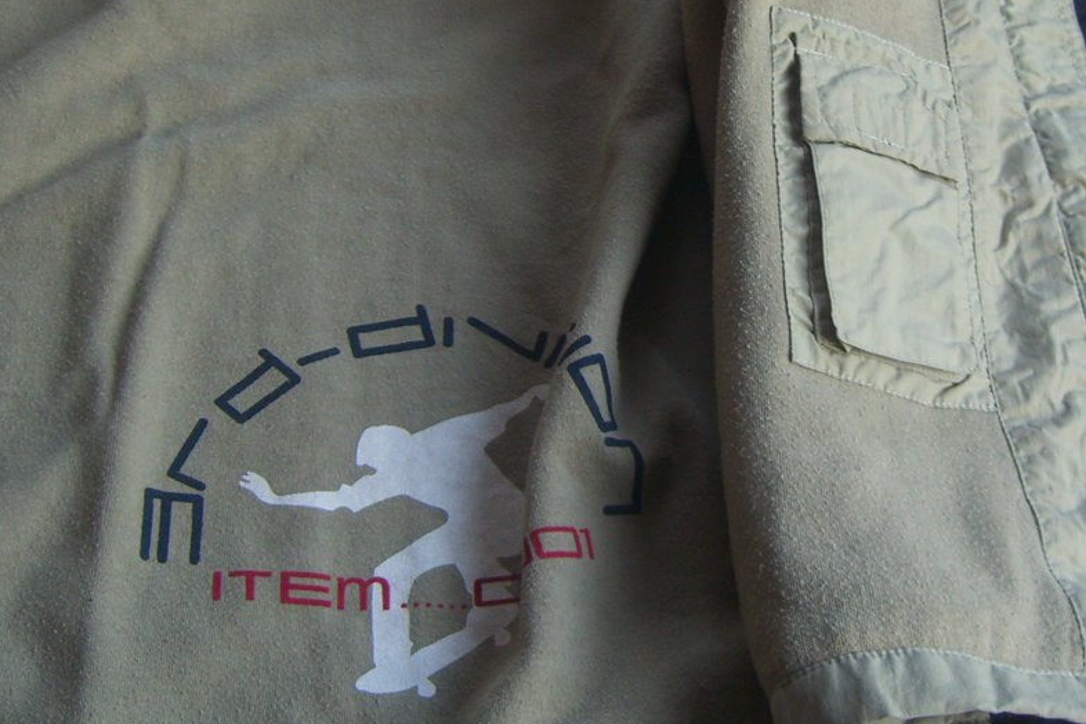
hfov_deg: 29.9
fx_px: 2021
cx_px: 712
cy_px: 163
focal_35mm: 67
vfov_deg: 20.1
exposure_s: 1/30
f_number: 2.8
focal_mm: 7.9
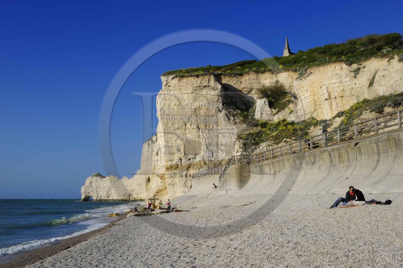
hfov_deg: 54.5
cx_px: 202
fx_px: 391
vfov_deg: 37.8
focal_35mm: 35
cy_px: 134
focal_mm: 35
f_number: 14
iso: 200
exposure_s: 1/250
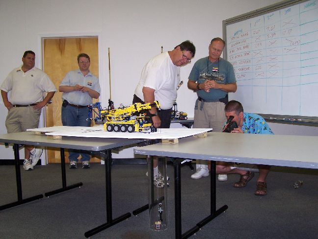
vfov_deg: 37.7
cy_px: 120
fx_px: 349
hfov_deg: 49.0
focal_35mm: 38
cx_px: 159
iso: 140
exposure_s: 1/60
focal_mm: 6.3
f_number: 2.8
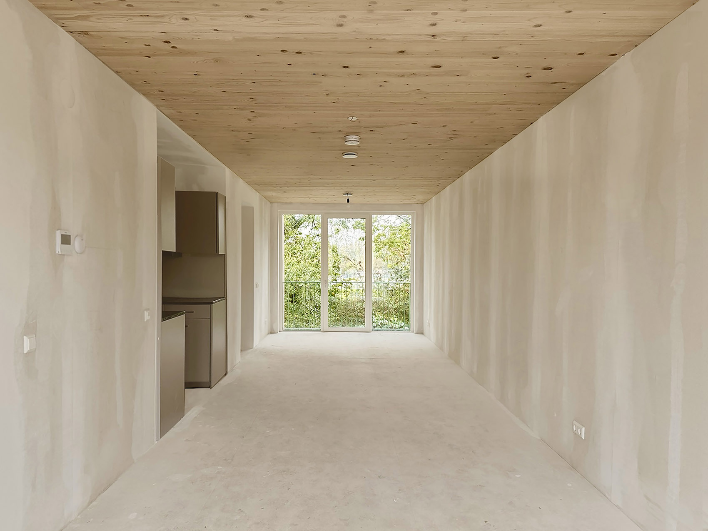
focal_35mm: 24
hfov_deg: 71.6
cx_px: 354
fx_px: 491
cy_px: 266
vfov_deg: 56.8
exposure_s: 1/341
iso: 80
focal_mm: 6.86
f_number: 1.78
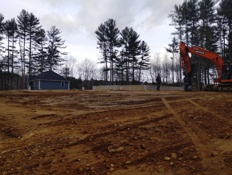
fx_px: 188
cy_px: 88
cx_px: 116
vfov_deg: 49.9
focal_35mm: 28
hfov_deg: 63.4
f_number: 1.8
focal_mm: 4.27
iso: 100
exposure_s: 1/355
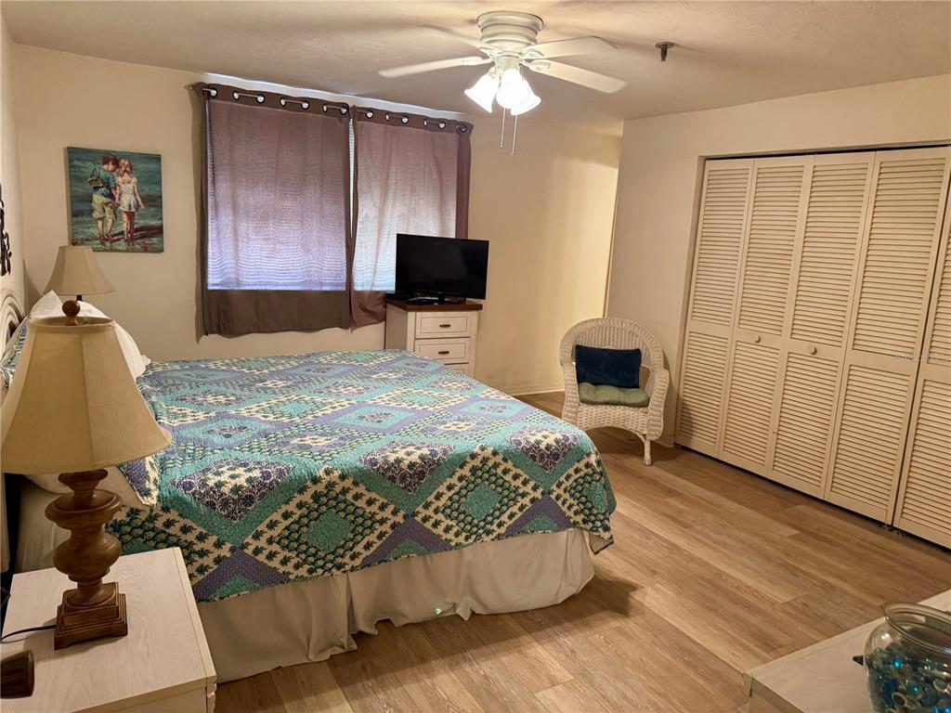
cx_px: 476
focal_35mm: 24
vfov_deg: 56.8
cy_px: 356
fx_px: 659
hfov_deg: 71.6
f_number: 1.78
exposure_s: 1/60
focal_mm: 6.76
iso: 320
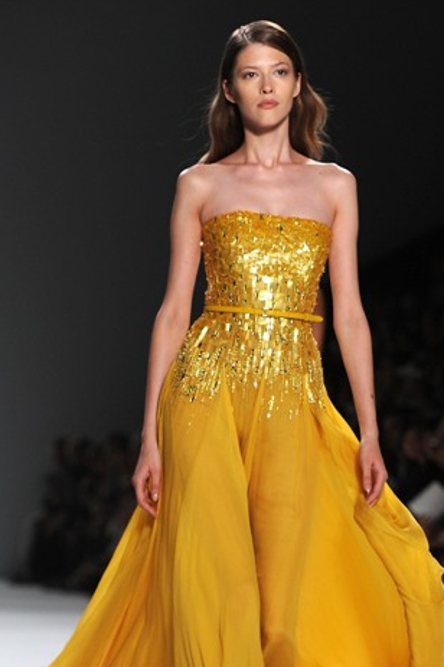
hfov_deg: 7.3
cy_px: 452
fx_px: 3459
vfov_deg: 11.0
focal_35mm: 187
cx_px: 231
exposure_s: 1/800
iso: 1000
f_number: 4.5
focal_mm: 135
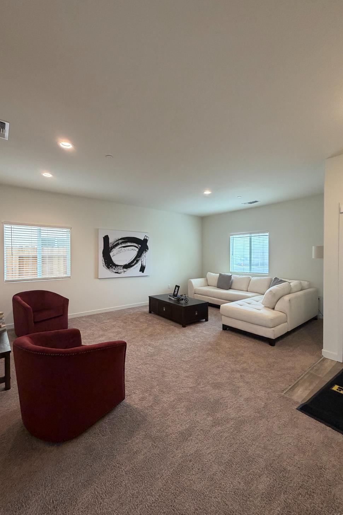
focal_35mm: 15
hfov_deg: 77.3
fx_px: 214
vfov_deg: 100.4
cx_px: 165
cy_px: 260
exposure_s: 1/60
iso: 250
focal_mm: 2.22
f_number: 2.2
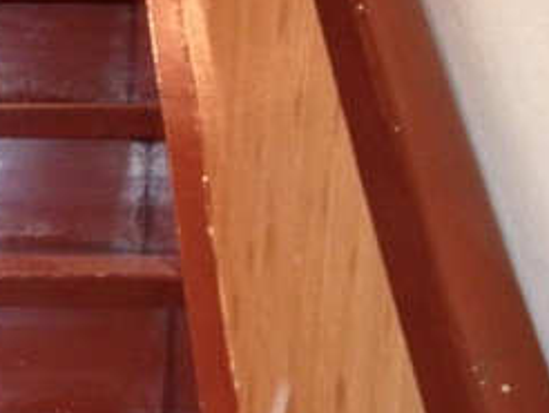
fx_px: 1445
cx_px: -158
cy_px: 277
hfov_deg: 19.8
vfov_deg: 16.2
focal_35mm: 91
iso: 320
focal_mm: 4.28
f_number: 2.4
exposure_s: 1/16
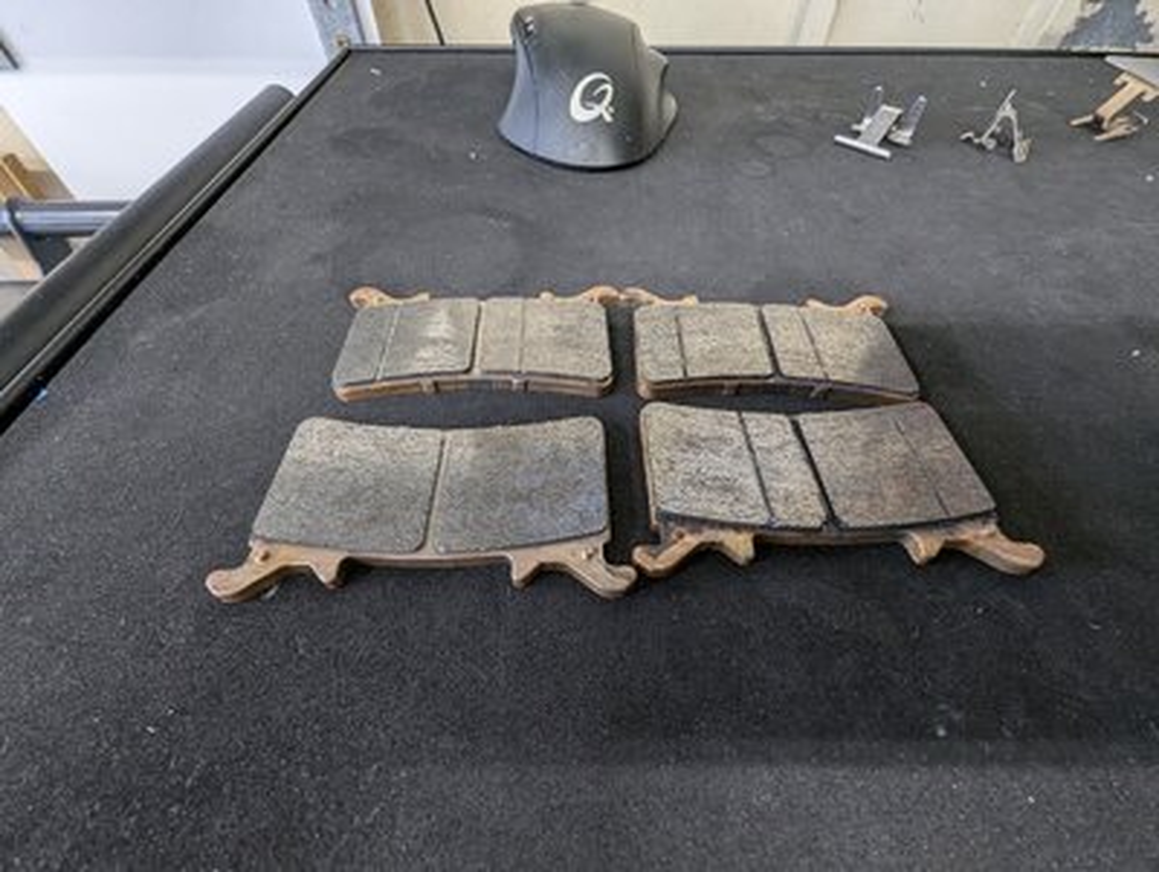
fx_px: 436
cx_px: 580
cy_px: 436
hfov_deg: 106.1
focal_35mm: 13
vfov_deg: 90.0
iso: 115
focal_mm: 1.95
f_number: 2.2
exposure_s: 1/33.3
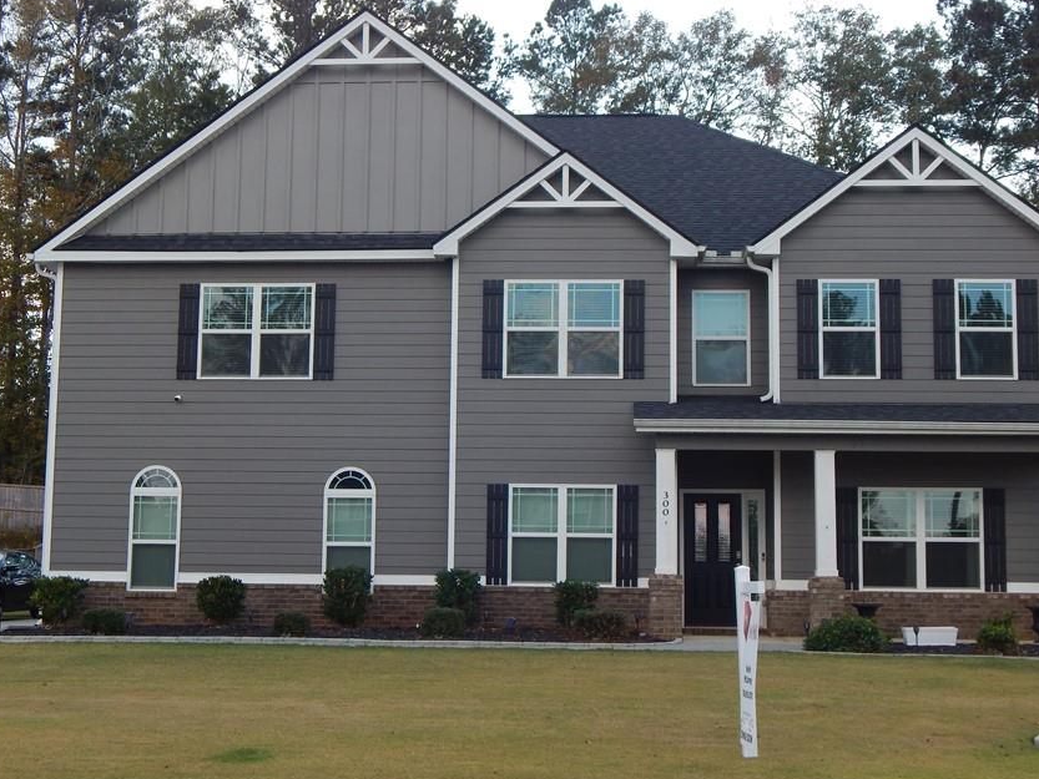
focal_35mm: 59
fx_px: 1771
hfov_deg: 32.7
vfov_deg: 24.8
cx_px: 504
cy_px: 359
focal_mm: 8.6
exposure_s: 1/400
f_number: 3.7
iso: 125
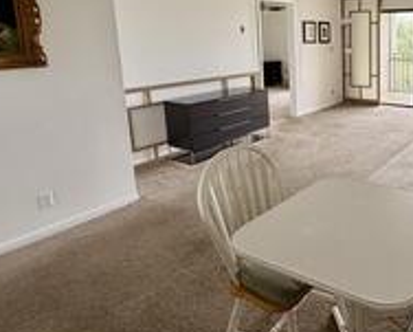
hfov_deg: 53.2
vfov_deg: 48.7
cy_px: 95
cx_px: 369
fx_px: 355
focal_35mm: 29
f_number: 2.2
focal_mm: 2.22
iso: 125
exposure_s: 1/99
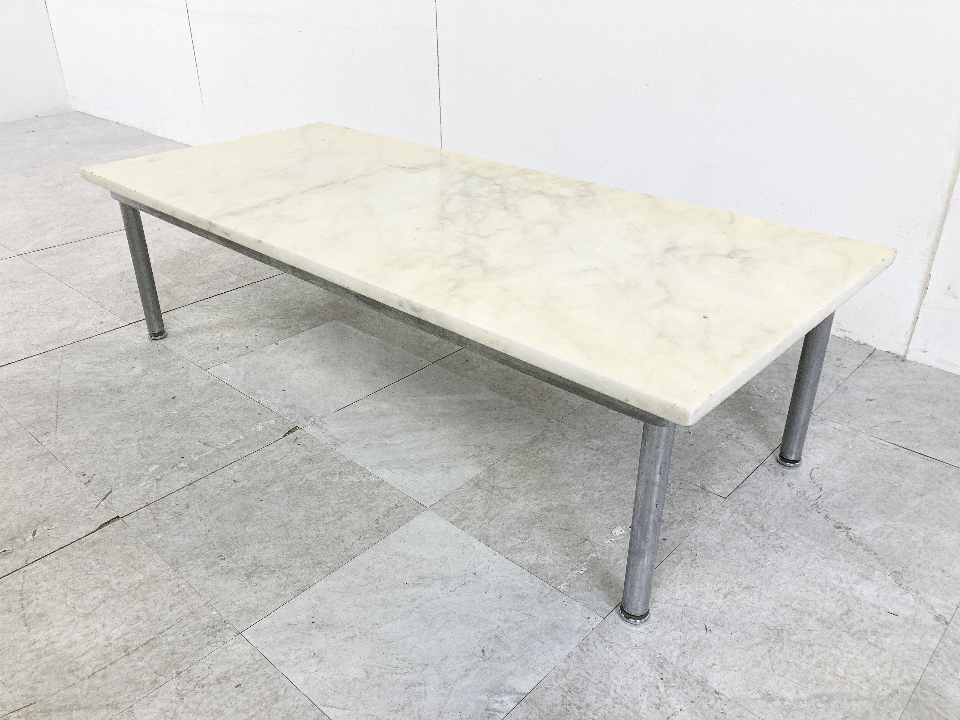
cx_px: 480
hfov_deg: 63.4
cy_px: 360
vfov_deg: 49.7
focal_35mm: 28
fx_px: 777
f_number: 1.8
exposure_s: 1/100
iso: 40
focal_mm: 3.99
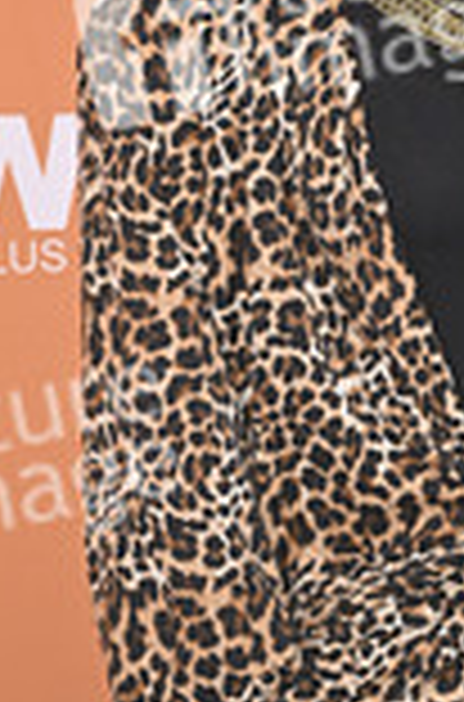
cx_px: 437
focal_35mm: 144
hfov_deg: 9.4
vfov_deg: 14.3
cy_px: 248
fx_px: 2803
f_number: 7.1
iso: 1600
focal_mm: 56
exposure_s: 1/200
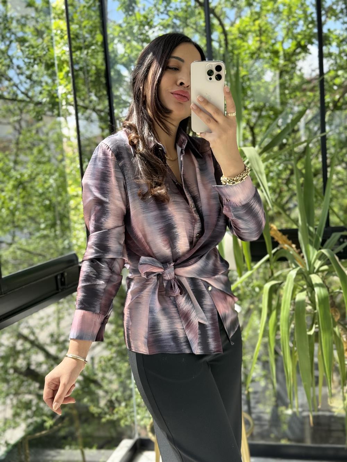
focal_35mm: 48
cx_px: 174
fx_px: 641
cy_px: 231
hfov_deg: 30.3
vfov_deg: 39.7
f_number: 1.78
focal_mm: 6.76
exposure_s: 1/566
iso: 100
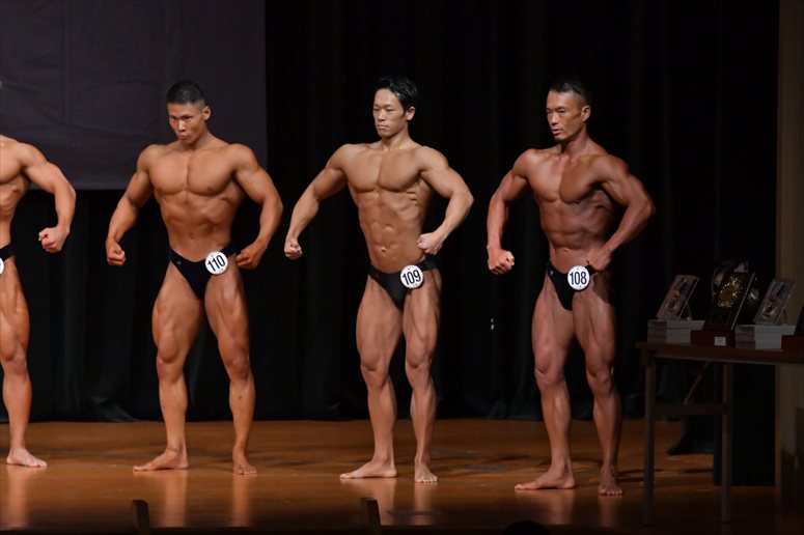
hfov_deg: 8.6
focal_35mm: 240
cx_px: 402
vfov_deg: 5.7
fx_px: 5357
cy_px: 268
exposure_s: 1/400
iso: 5000
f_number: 5.6
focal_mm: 160
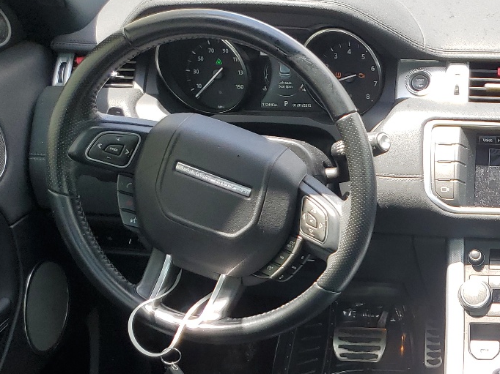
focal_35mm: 61
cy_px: 393
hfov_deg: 29.2
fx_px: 881
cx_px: 524
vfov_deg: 22.8
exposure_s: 1/333
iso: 50
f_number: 1.5
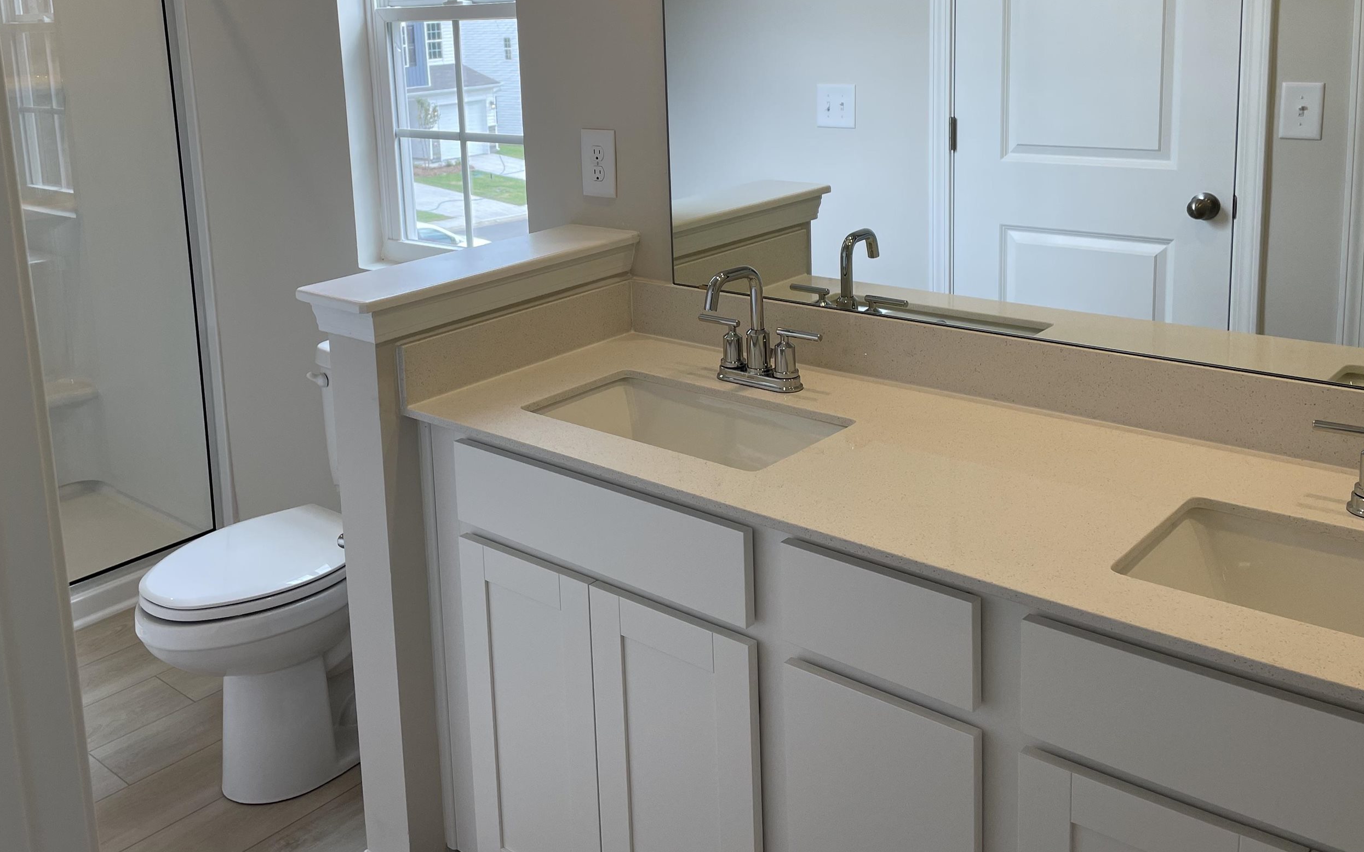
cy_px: 233
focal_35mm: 34
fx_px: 1264
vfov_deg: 36.6
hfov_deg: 56.3
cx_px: 556
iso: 32
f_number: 1.6
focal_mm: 4.2
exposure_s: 1/166
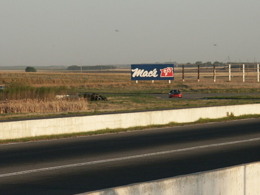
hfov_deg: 6.9
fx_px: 2163
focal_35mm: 288
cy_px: 108
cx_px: 152
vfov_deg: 5.2
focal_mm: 50.69
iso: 100
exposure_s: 1/180
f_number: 6.7
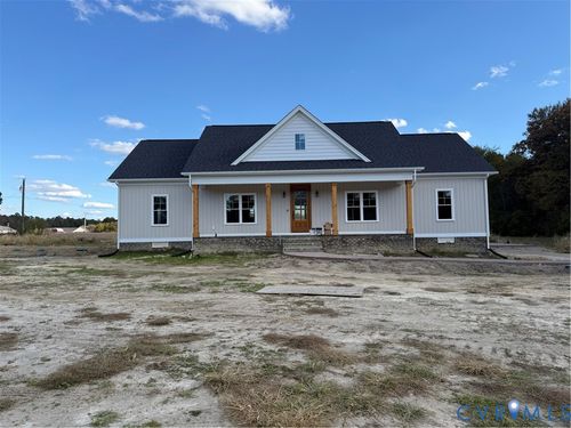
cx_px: 286
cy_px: 214
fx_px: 396
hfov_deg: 71.6
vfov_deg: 56.8
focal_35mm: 24
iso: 80
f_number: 1.78
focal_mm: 6.76
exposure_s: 1/2299
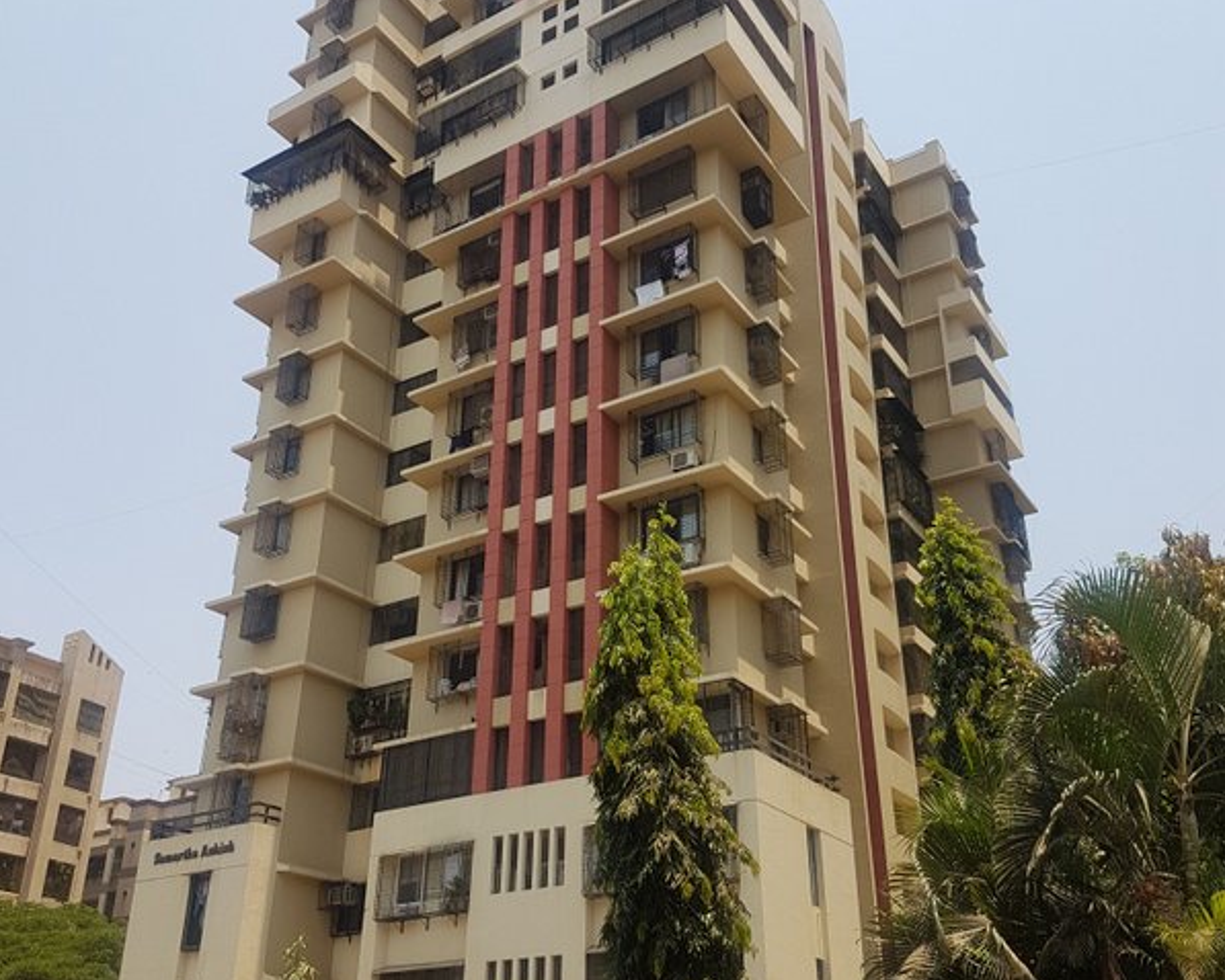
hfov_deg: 52.8
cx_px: 611
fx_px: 1233
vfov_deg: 43.3
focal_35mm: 34
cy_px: 545
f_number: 1.7
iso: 40
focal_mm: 4.2
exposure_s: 1/1852
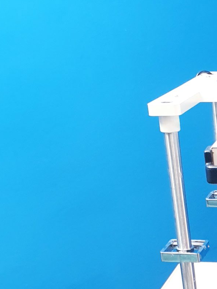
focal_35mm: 84
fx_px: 702
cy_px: 343
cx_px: 302
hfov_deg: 16.4
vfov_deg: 21.7
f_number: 2.4
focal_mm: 4.3
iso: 320
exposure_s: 1/50
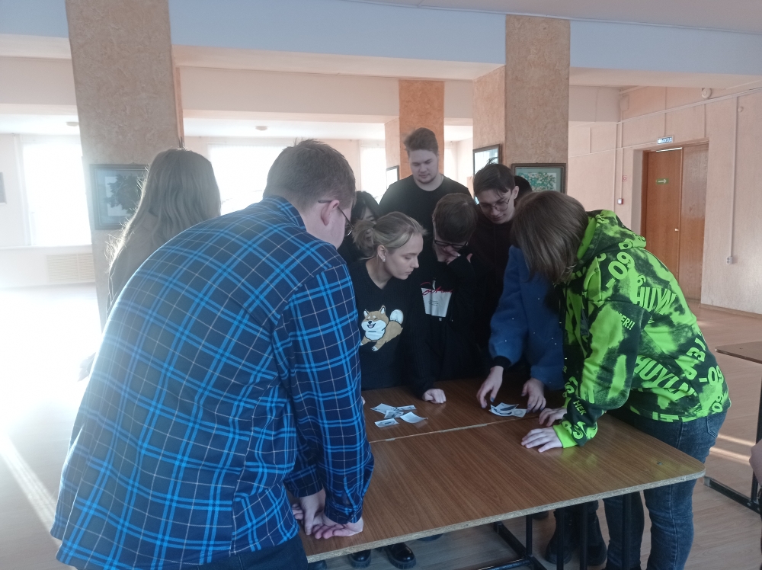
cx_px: 381
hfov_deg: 63.5
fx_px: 616
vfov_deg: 49.7
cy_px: 285
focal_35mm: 28
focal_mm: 4.7
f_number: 1.79
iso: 161
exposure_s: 1/50
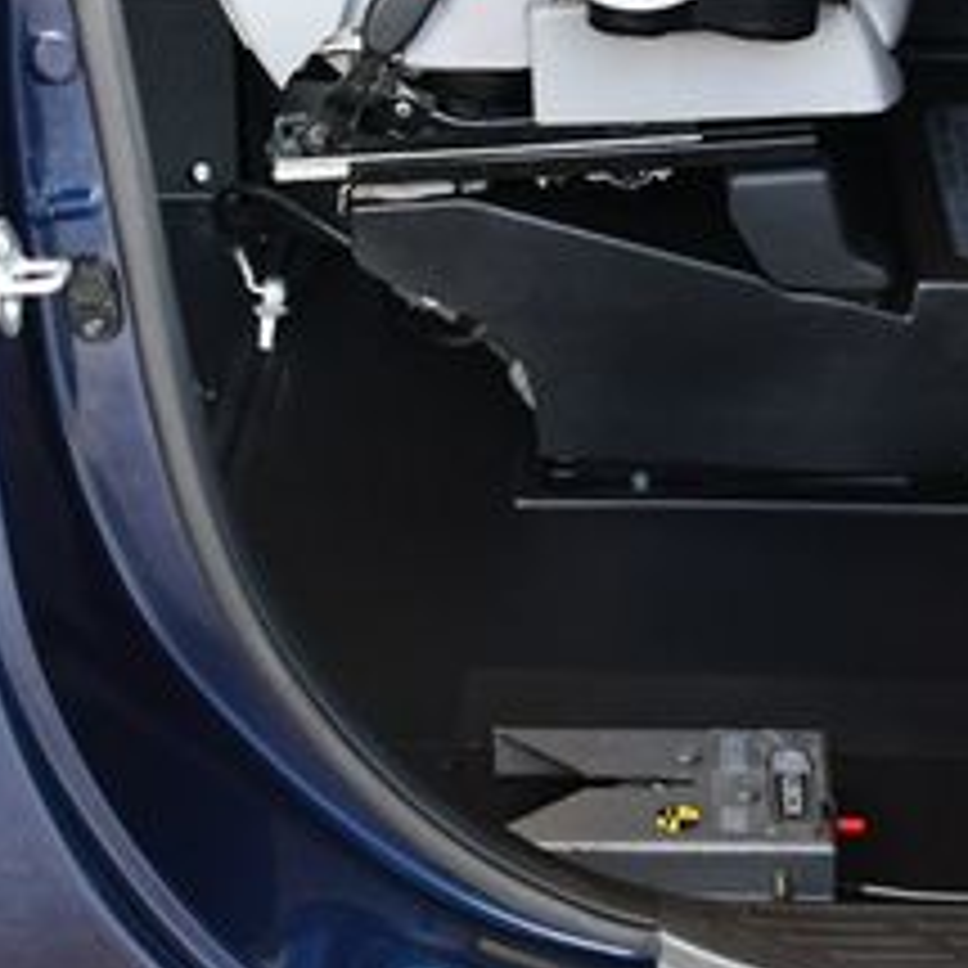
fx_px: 2879
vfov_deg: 18.7
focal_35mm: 91
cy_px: 41
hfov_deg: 19.1
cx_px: 558
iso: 800
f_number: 3.5
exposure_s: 1/200
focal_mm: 18
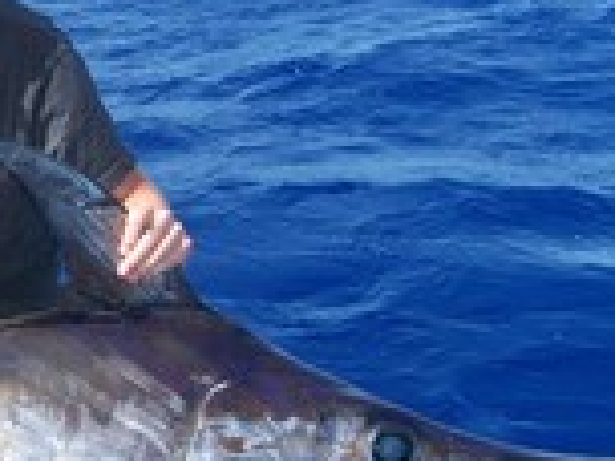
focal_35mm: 100
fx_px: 1777
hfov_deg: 19.2
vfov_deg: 14.8
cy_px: 228
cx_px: 24
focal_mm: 6.3
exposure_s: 1/640
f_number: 4
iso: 160
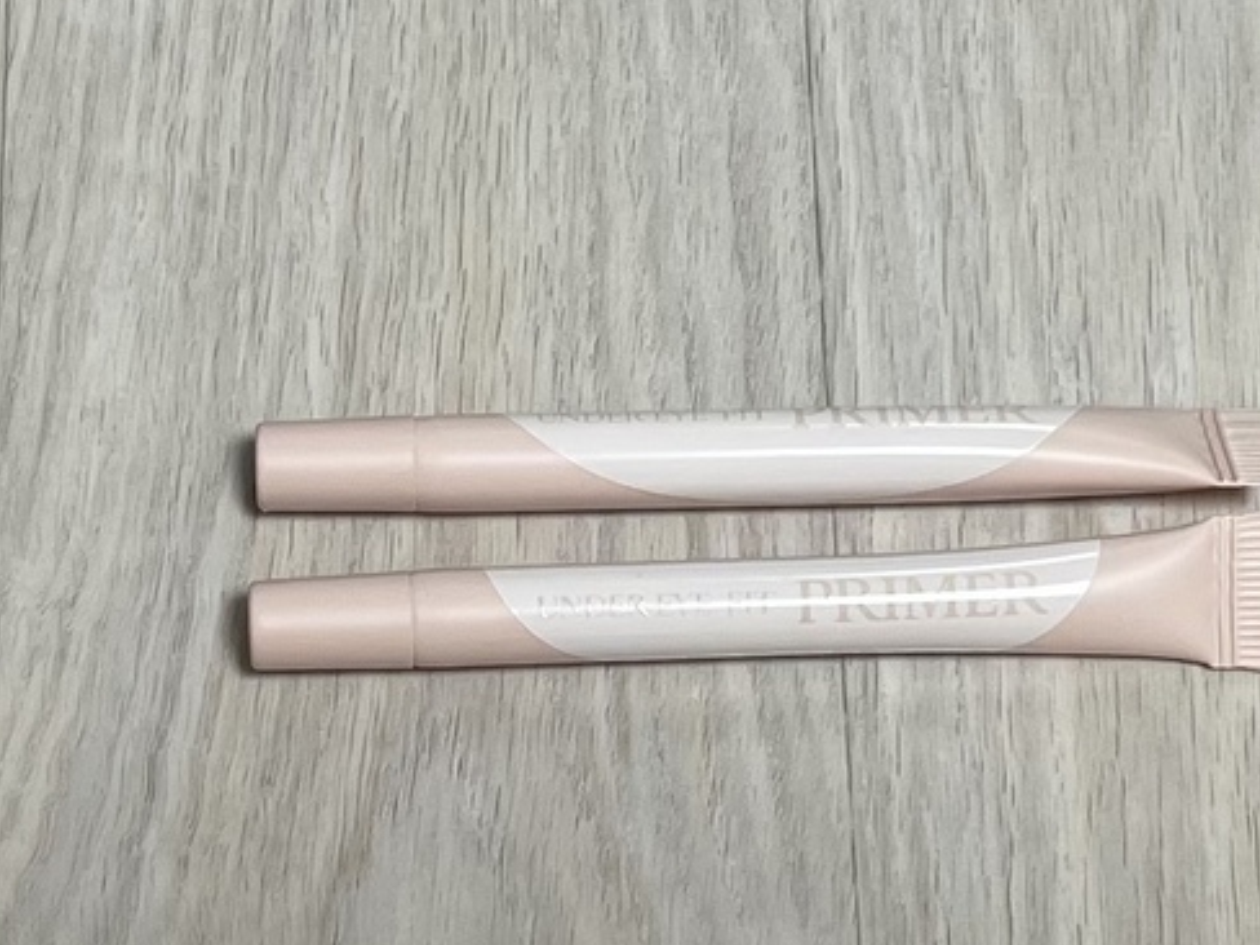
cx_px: 751
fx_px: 1165
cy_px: 537
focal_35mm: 32
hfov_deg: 56.4
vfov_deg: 44.1
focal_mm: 4.2
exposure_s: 1/60
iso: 80
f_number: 1.6
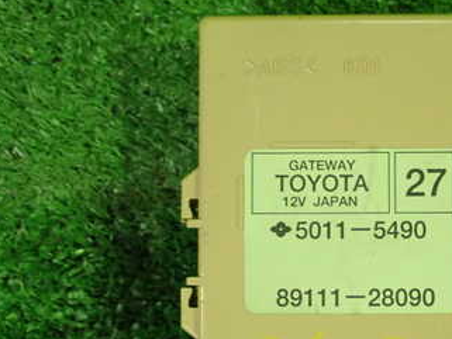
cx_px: 372
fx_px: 1489
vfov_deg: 12.9
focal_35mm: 114
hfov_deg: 17.1
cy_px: 266
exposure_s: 1/60
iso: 1000
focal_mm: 11.01
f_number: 3.6
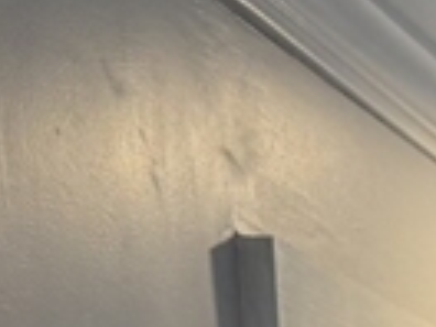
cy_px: 1103
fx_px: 2343
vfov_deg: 6.9
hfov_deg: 8.2
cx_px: 1486
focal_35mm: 186
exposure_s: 1/120
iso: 125
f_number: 1.78
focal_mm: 6.76
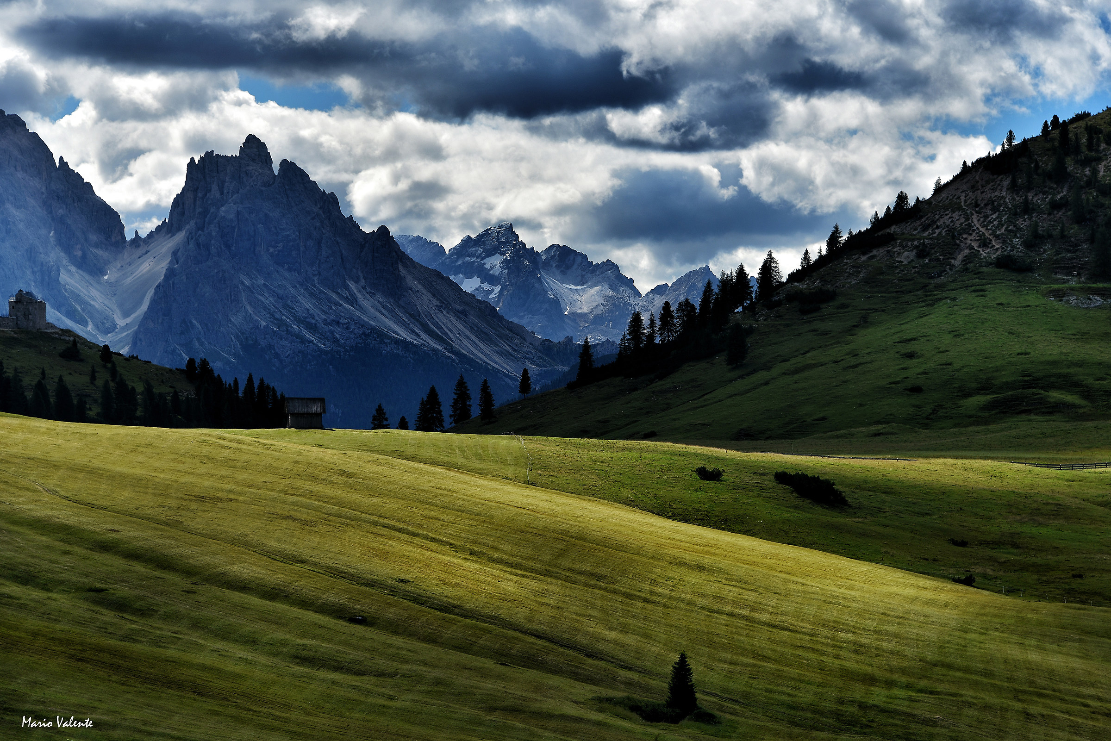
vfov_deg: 10.2
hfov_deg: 15.2
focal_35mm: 135
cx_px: 556
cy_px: 370
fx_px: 4167
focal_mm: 135
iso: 100
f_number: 9
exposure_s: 1/100
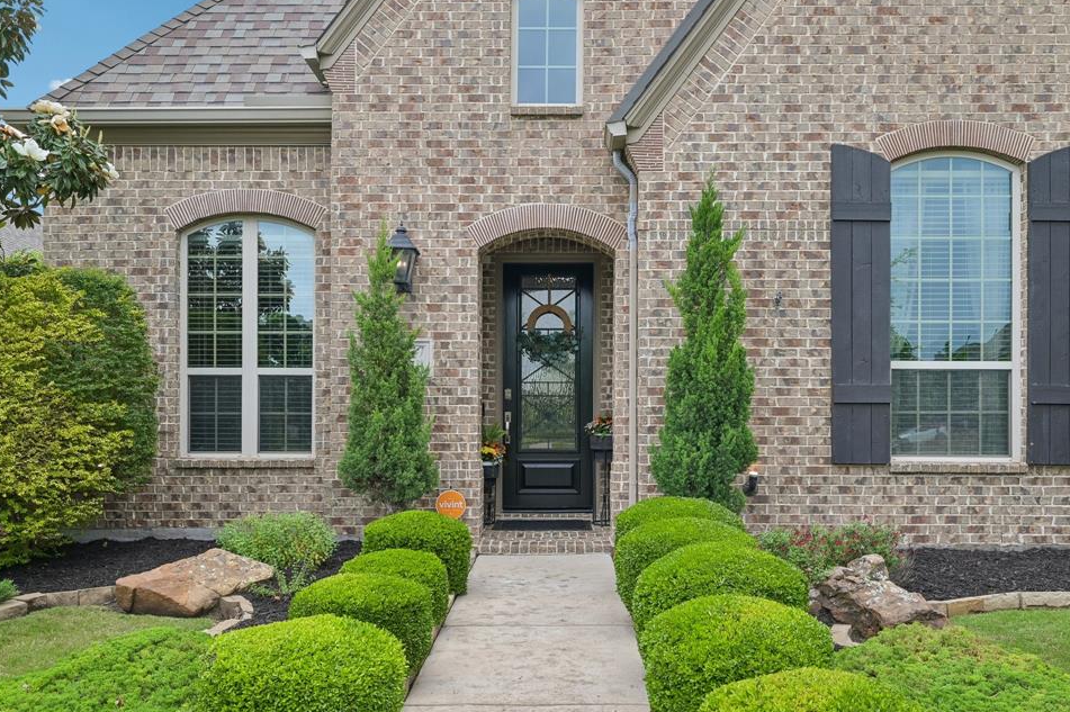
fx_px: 832
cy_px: 358
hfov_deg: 65.5
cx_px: 548
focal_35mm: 28
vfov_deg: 46.4
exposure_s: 1/320
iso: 400
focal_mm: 26
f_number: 8
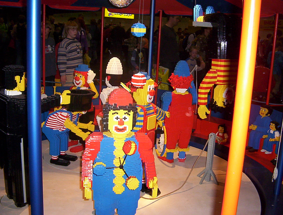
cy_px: 108
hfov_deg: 47.7
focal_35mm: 39
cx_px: 142
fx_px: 320
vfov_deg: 37.0
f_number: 3.84
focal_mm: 5.26
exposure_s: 1/60
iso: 140
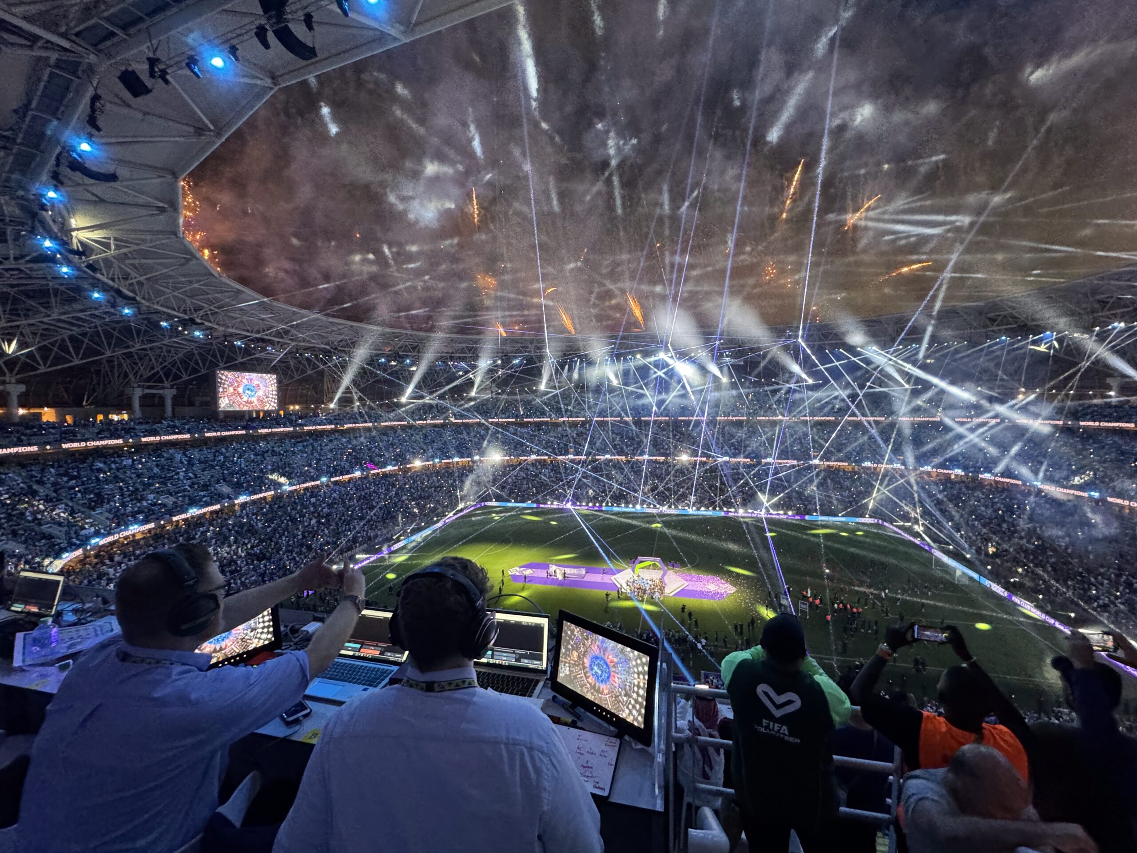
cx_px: 568
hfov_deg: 102.1
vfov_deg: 85.7
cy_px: 426
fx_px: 460
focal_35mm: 14
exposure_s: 1/50
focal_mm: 2.22
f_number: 2.2
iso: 500
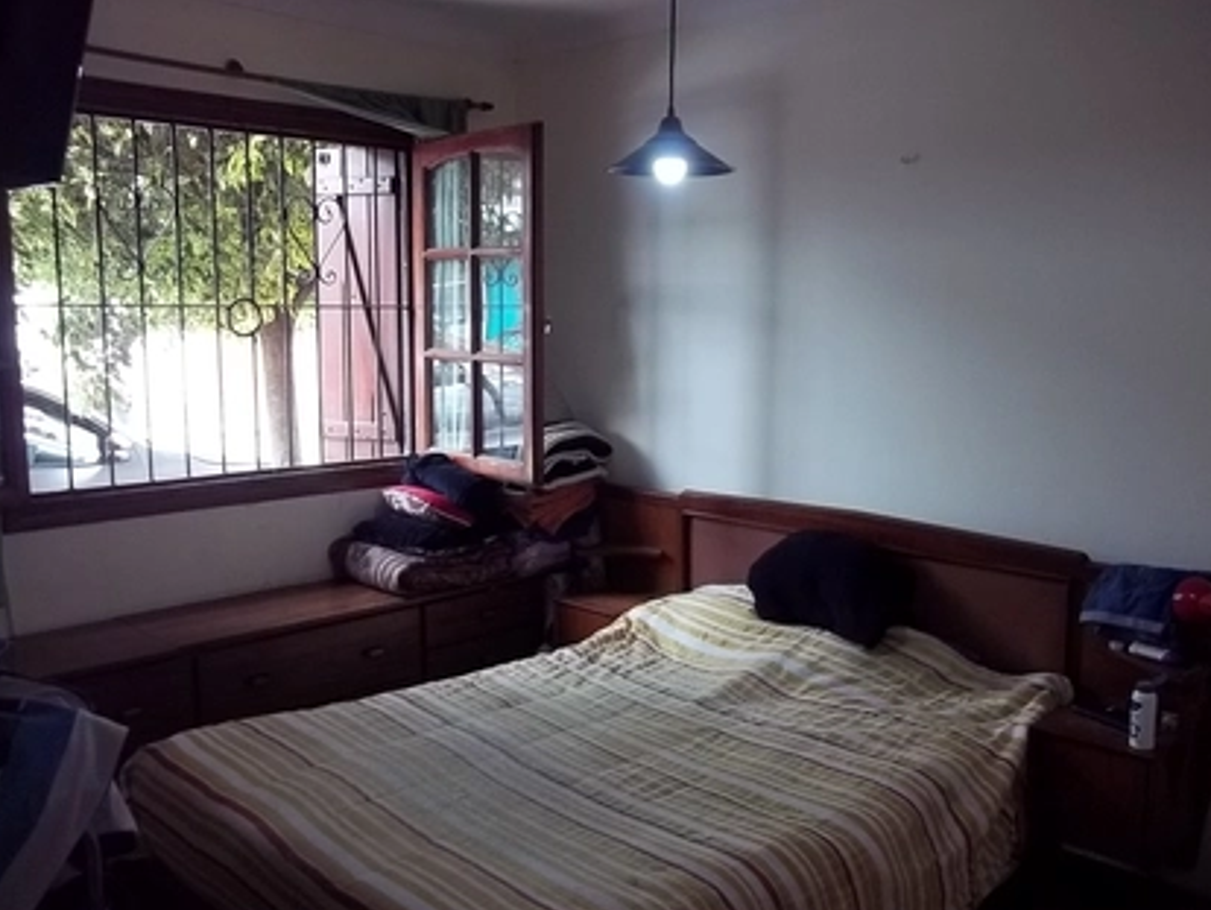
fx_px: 1190
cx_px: 600
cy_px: 477
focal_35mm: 34
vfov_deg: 41.8
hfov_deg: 53.9
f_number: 2.9
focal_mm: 5.7
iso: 160
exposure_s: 1/30
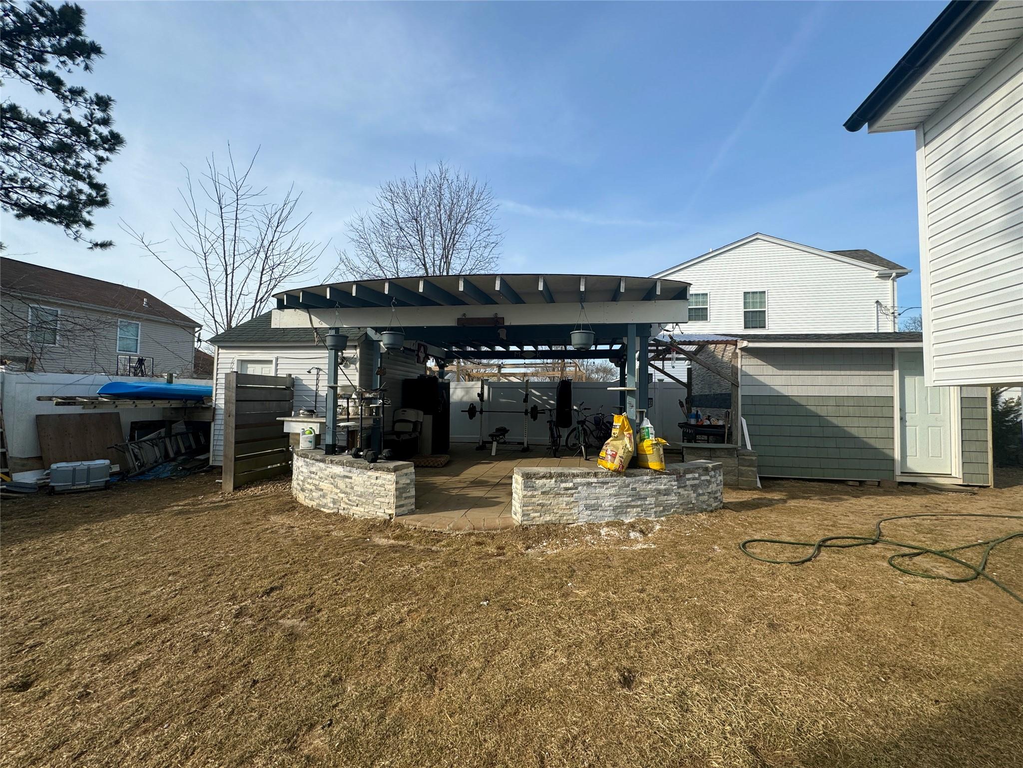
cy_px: 384
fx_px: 414
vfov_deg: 85.7
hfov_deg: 102.1
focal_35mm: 14
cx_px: 512
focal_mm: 2.22
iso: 50
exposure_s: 1/1370
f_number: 2.2
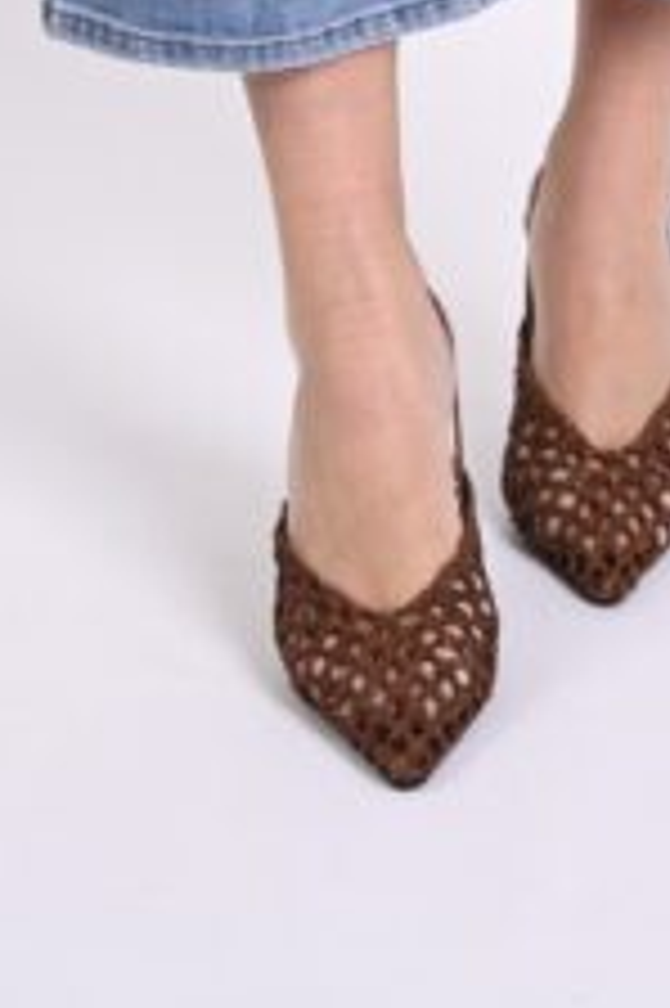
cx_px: 436
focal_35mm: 171
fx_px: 4781
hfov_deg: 8.0
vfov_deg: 11.5
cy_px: -565
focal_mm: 51
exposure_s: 1/125
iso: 125
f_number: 10
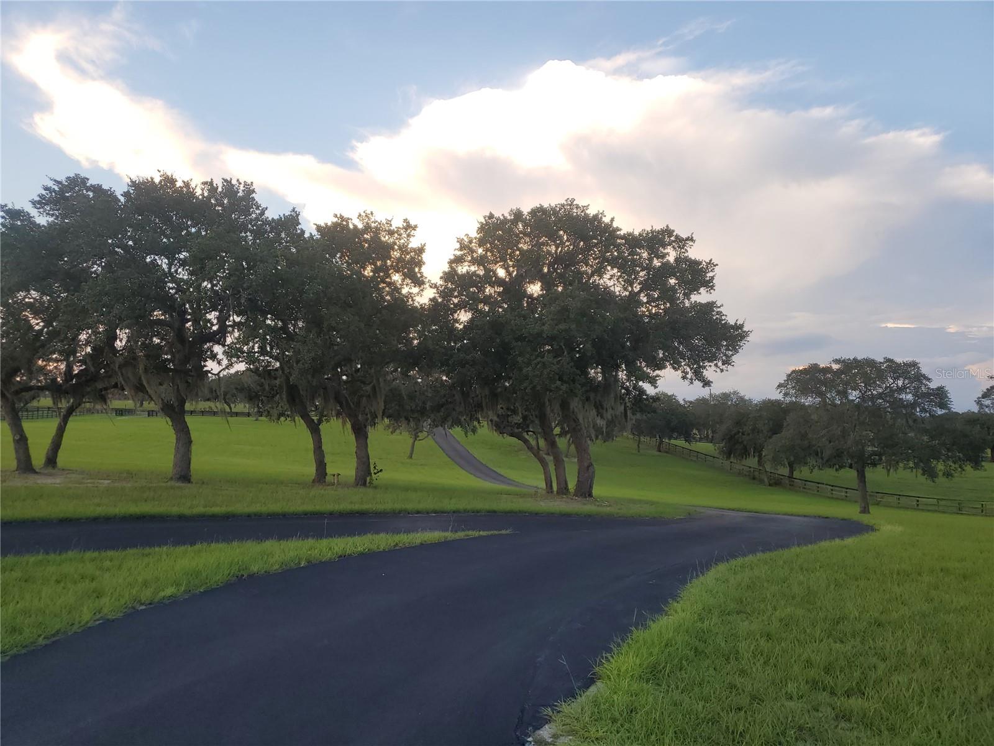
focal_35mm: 26
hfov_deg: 67.3
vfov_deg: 53.1
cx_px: 497
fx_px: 747
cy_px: 373
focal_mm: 4.3
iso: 50
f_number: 1.5
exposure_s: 1/306
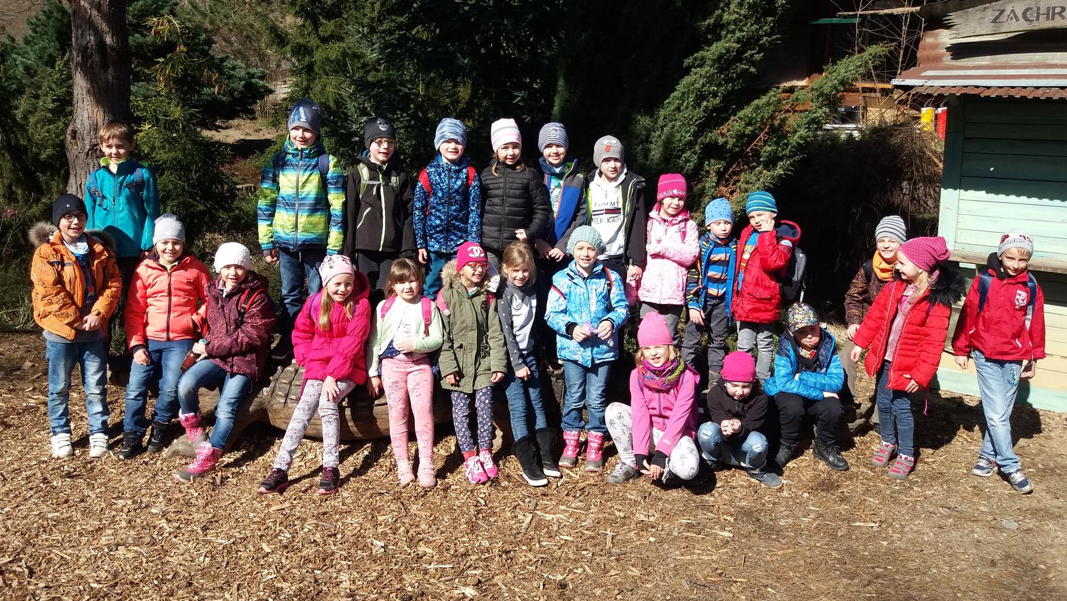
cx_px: 526
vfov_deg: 37.7
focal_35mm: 31
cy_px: 251
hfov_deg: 62.6
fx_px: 877
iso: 64
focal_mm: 3.7
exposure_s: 1/1052
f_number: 1.9
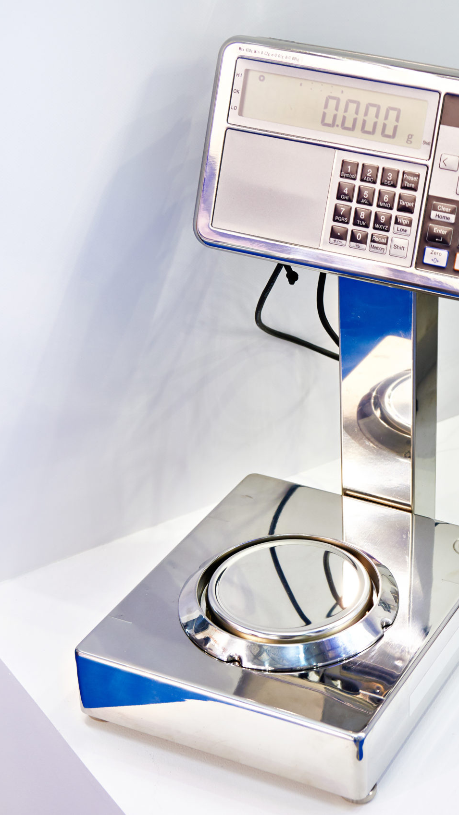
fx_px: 1709
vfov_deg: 26.9
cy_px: 405
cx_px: 530
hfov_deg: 14.8
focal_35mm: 79
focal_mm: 50
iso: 400
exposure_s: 1/60
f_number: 4
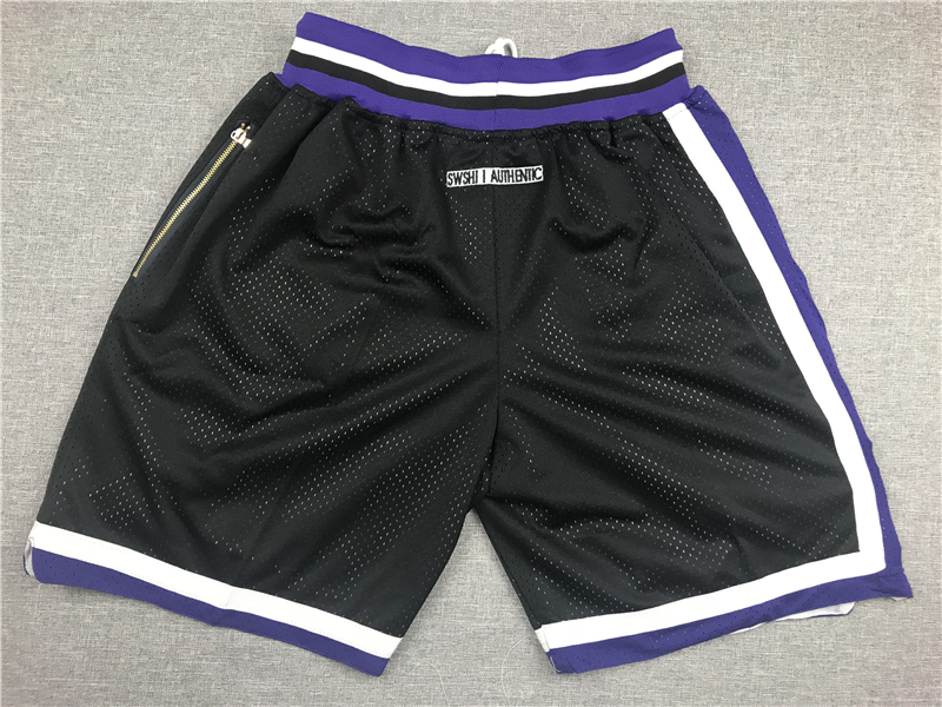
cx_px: 471
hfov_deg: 63.4
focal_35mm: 28
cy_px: 354
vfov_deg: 49.7
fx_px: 762
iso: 32
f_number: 1.8
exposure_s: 1/33
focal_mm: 3.99
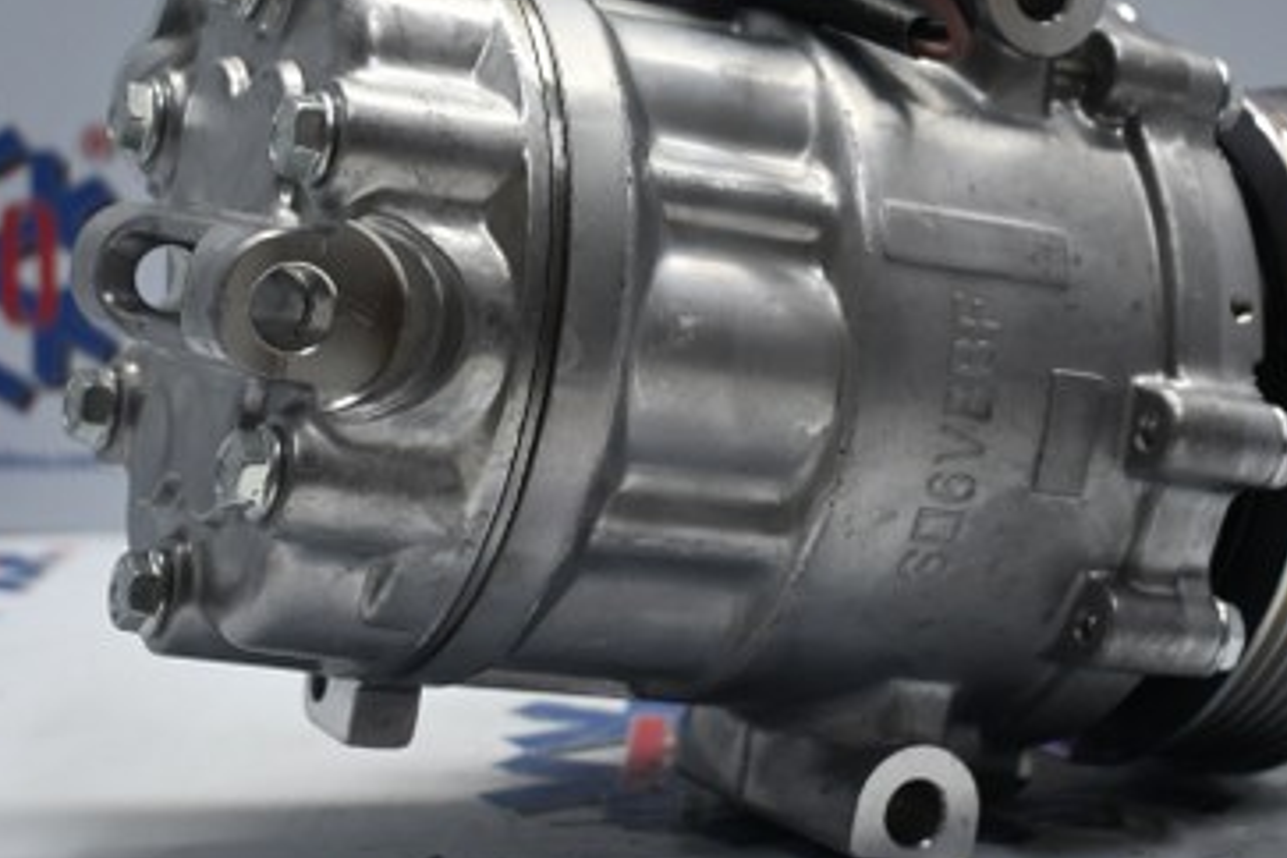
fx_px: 3104
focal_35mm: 87
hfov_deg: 23.3
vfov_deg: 15.7
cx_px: 876
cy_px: 255
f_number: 5.3
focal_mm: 35
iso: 720
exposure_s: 1/60
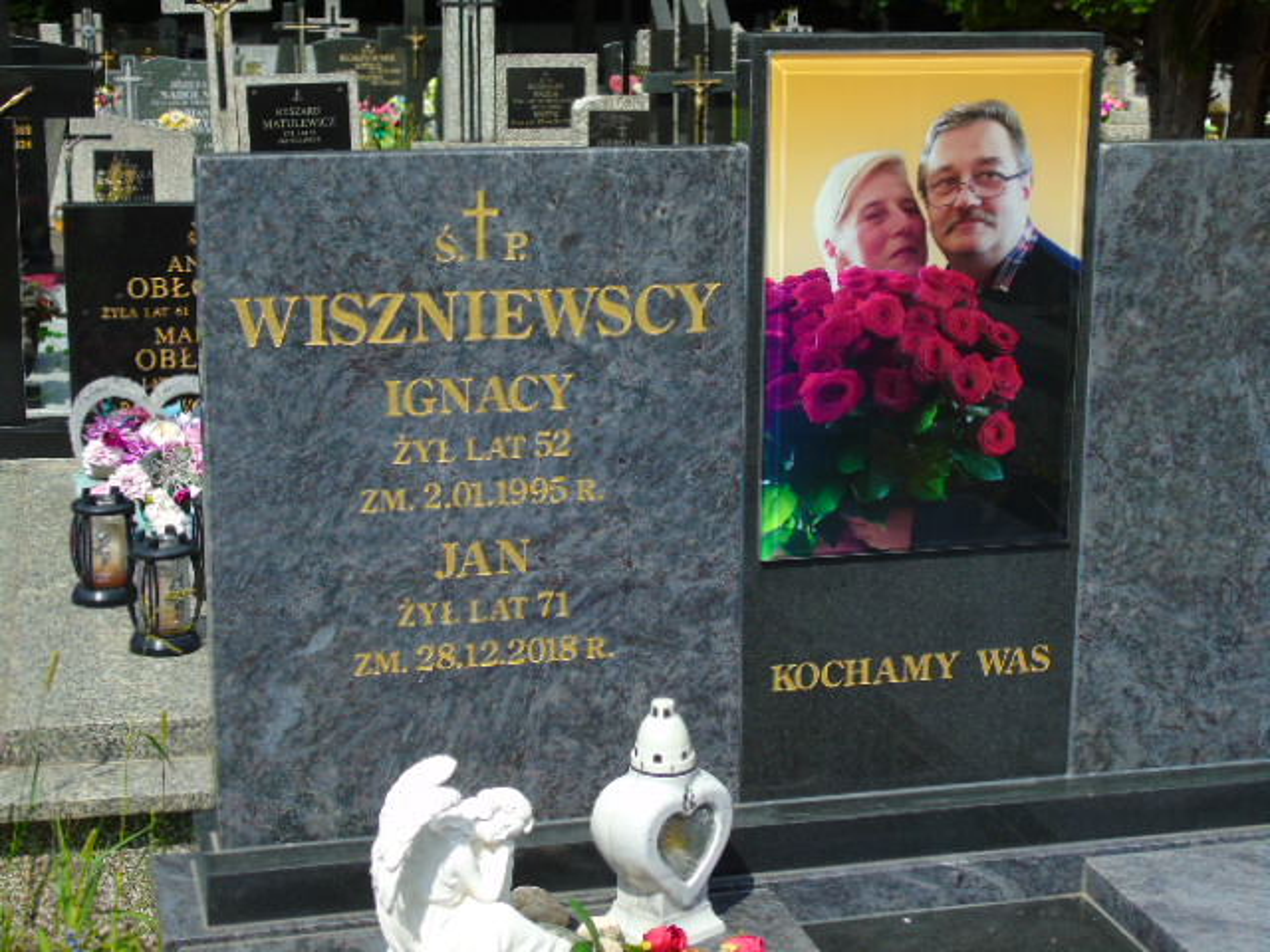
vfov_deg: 23.7
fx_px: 2275
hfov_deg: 31.2
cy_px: 476
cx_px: 635
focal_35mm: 62
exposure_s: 1/640
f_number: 4.5
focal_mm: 11
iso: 80
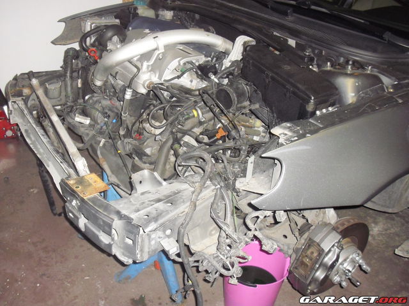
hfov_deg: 49.0
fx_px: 449
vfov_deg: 37.7
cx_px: 204
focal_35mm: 38
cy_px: 153
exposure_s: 1/60
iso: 400
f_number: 2.8
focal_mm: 6.2
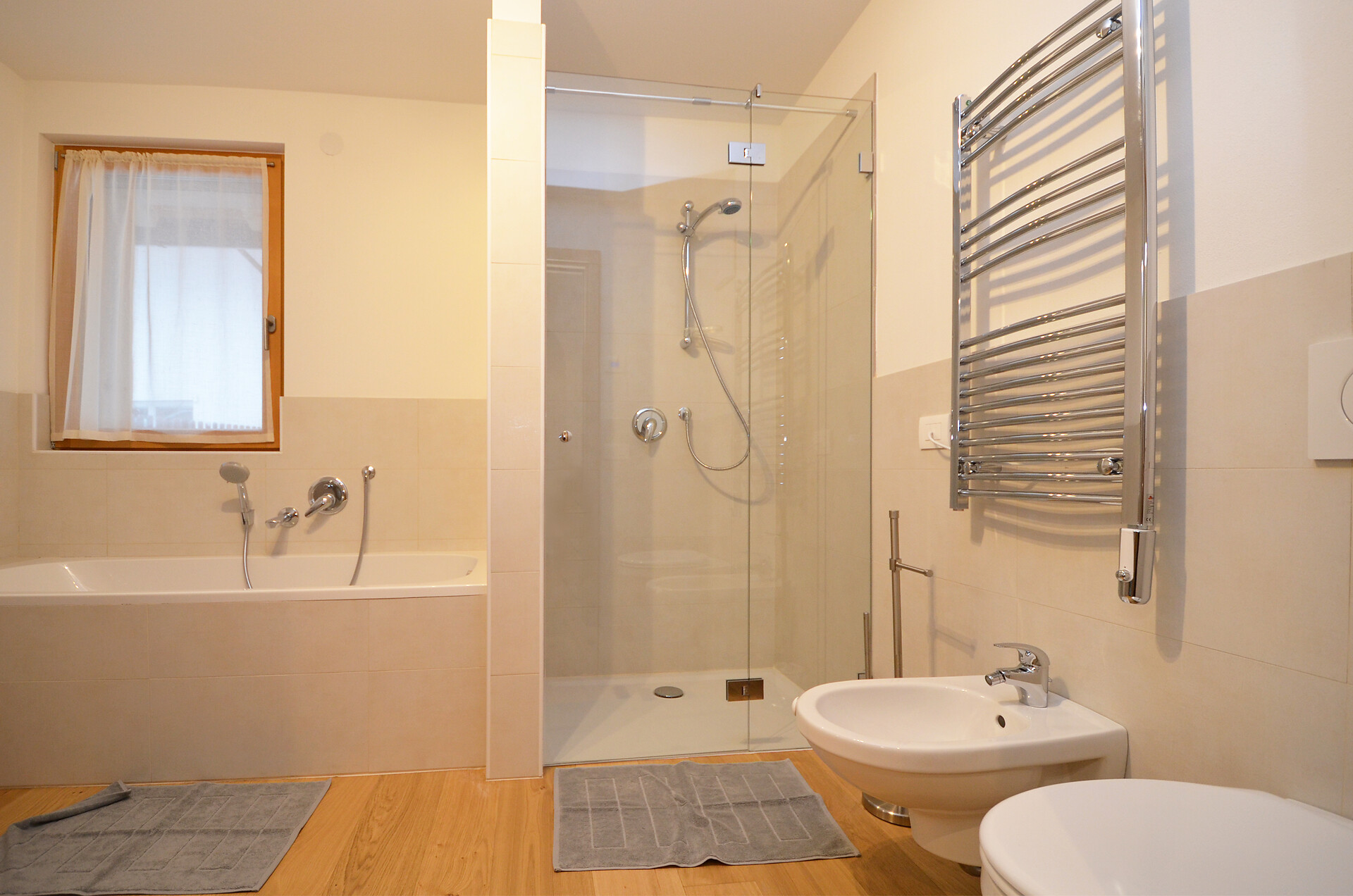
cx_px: 676
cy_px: 448
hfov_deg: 100.5
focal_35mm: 15
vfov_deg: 77.1
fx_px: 563
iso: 640
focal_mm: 10
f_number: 4
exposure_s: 1/60
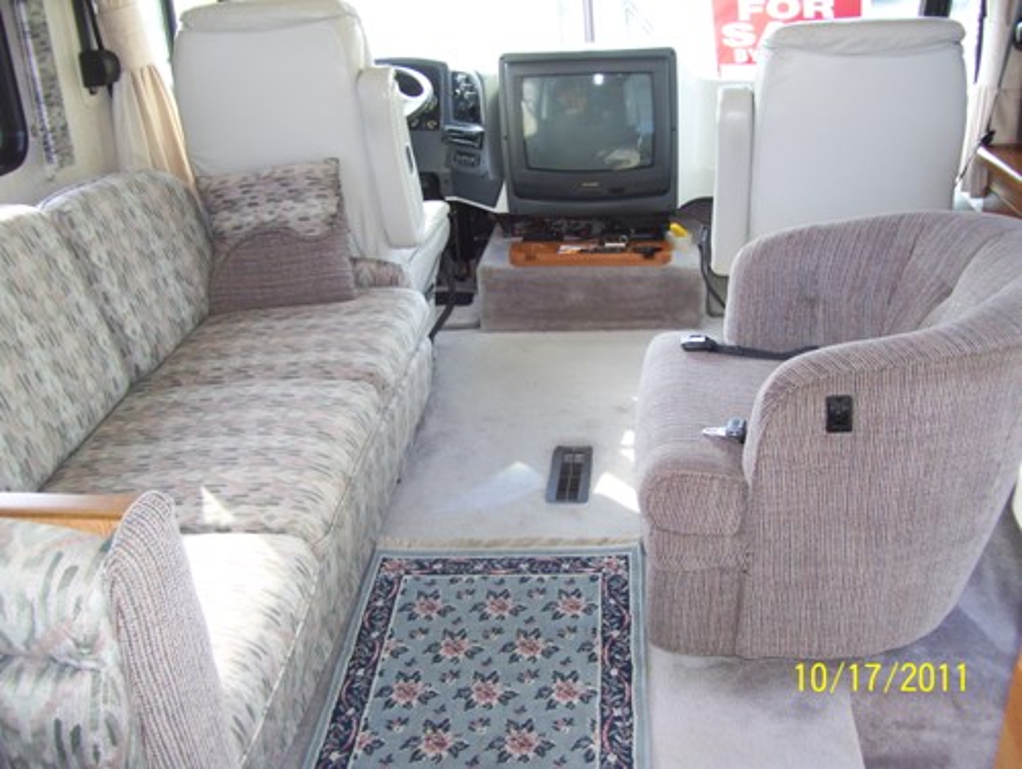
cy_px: 384
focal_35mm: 36
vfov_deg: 39.7
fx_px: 1064
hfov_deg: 51.3
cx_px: 511
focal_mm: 6
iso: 80
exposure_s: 1/50
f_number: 2.7
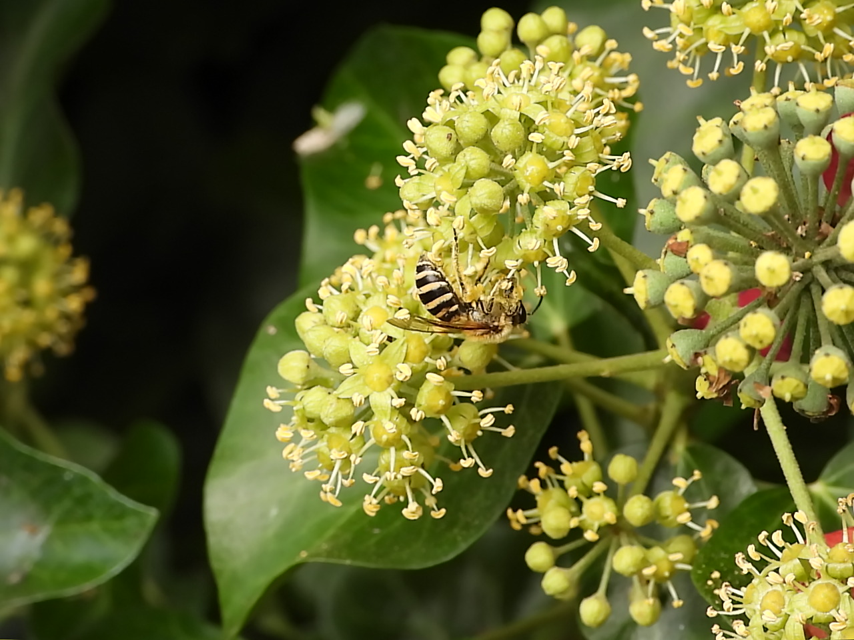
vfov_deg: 5.4
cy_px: 320
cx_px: 427
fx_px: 6784
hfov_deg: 7.2
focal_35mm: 275
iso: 220
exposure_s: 1/125
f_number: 4.5
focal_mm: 49.5
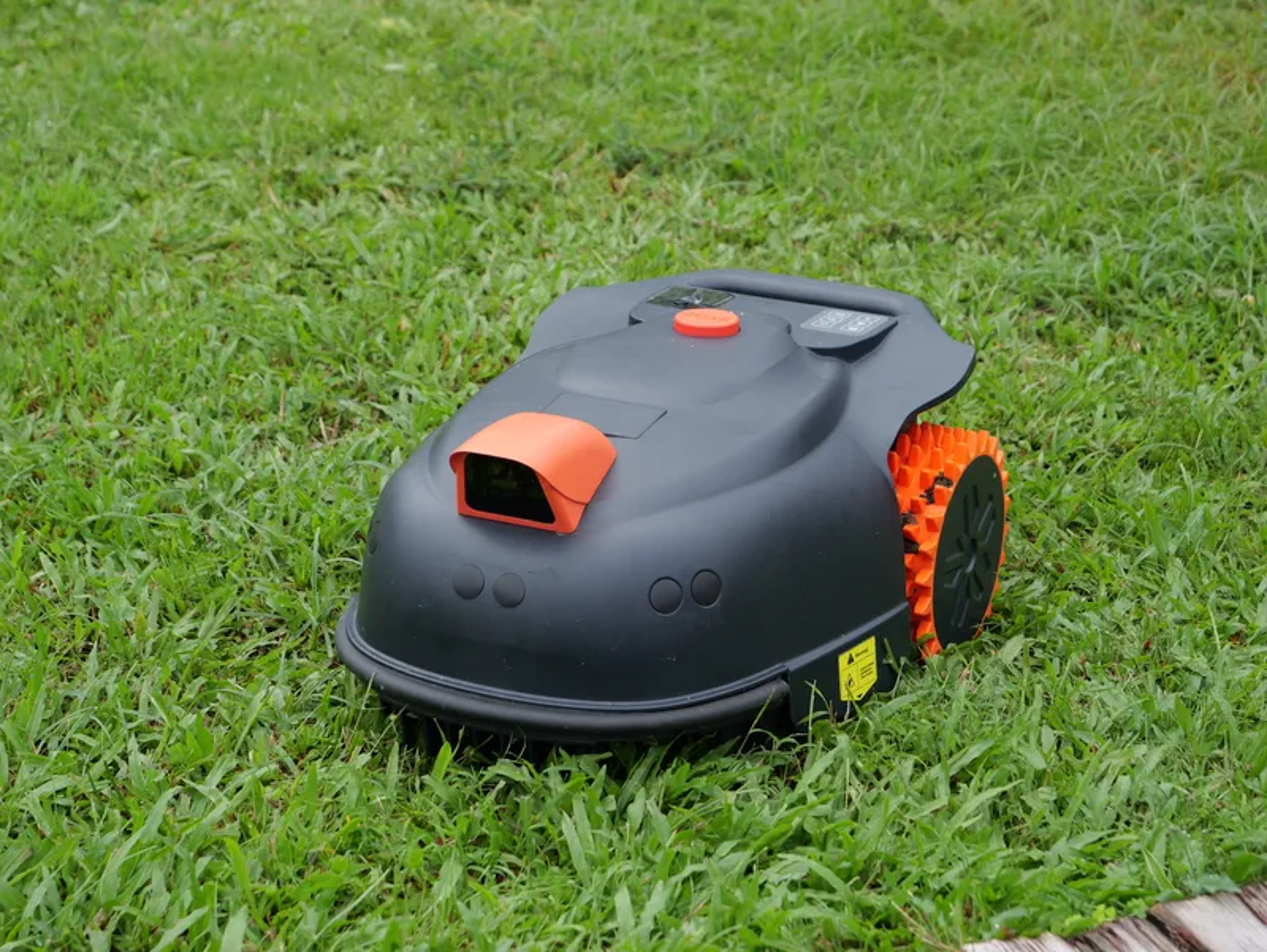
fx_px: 2930
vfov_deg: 18.5
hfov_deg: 24.4
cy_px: 476
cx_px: 634
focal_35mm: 80
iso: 100
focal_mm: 40
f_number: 4.5
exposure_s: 1/250
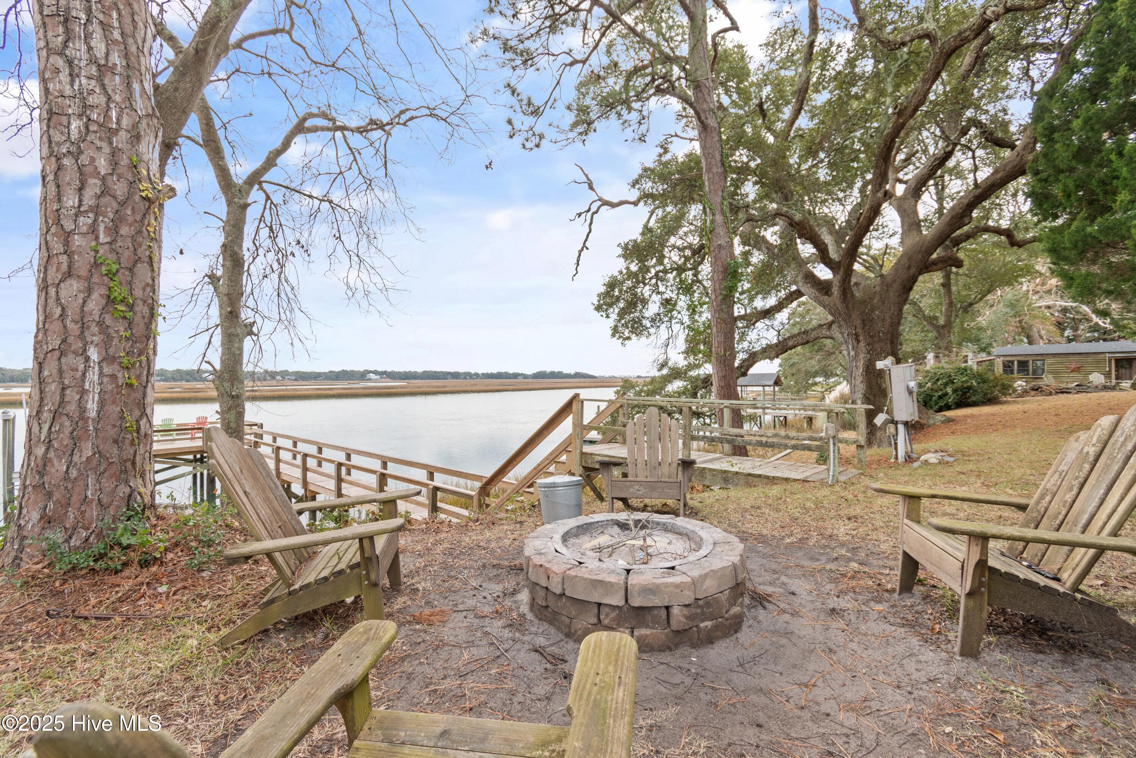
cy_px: 379
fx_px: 473
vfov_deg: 77.3
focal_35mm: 15
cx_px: 568
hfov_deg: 100.4
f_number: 4.5
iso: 100
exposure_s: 1/80
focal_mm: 10
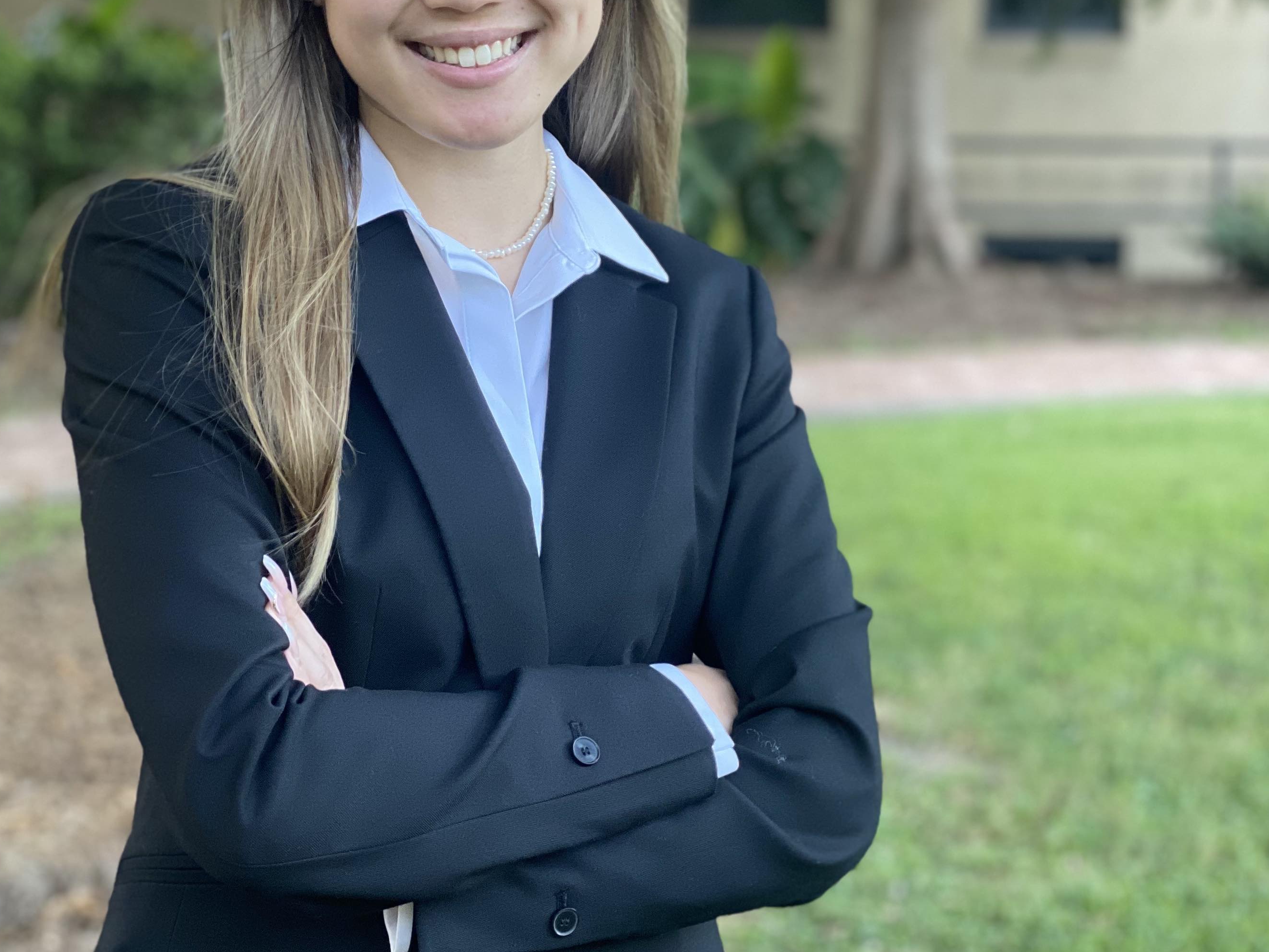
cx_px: 651
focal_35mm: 79
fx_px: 2896
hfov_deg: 24.7
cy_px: 259
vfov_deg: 18.6
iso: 125
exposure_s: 1/60
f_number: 2
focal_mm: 6
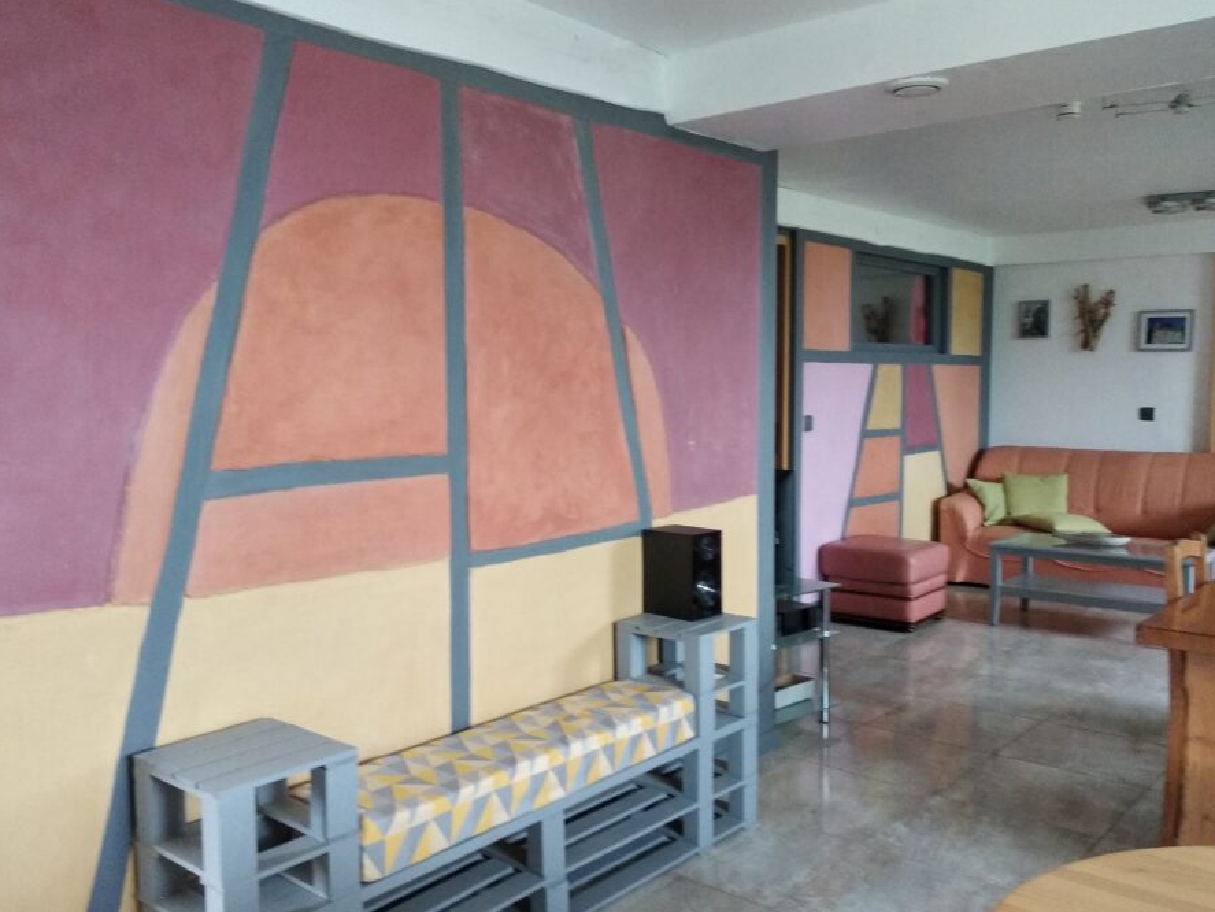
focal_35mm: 30
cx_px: 588
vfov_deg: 46.8
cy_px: 472
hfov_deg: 59.9
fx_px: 1053
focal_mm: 3.81
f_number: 2.2
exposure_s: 1/25
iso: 1000
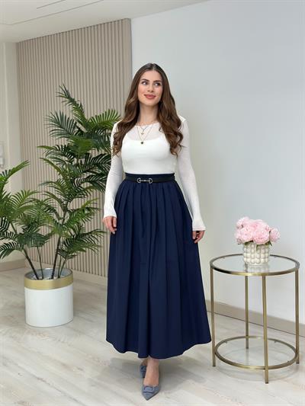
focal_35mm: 48
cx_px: 152
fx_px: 564
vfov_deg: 39.6
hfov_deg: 30.3
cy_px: 203
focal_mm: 6.86
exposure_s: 1/216
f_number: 1.78
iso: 80
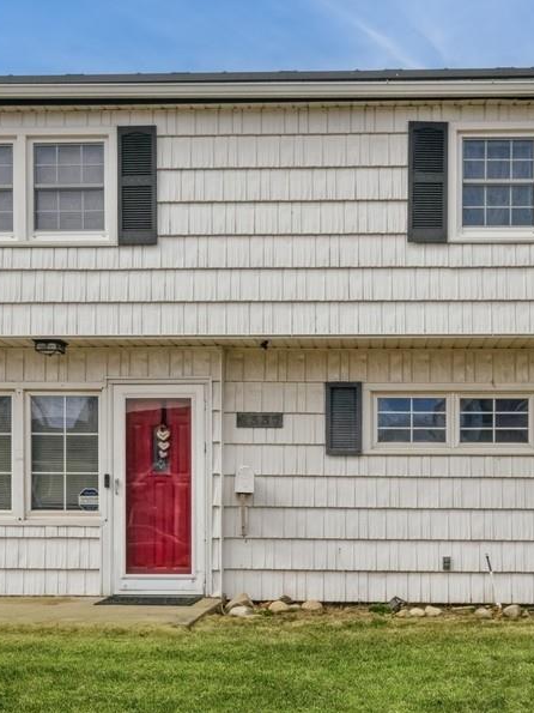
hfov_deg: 30.2
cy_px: 358
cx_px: 293
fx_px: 988
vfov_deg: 39.7
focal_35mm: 48
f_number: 8
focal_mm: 22
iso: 640
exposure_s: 1/6400
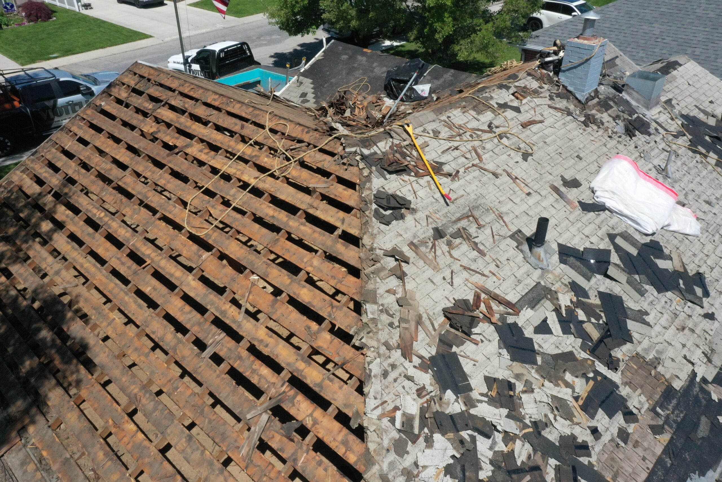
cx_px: 361
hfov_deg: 65.5
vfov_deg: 46.4
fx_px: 562
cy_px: 241
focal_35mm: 28
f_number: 10
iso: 800
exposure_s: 1/1250
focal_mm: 10.26
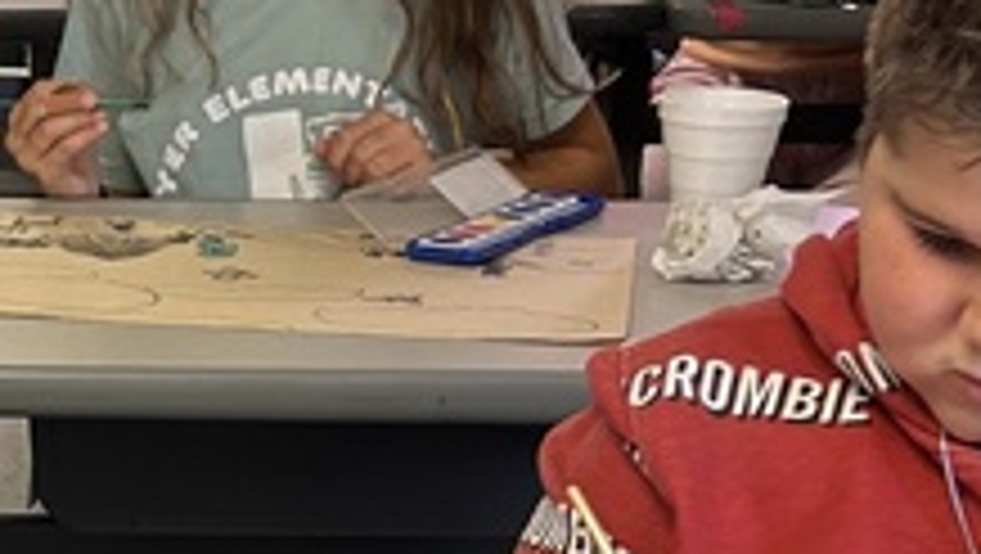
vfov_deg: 9.0
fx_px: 3462
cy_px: 712
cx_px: -230
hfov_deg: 15.5
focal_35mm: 133
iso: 64
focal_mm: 5.7
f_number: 1.5
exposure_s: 1/64
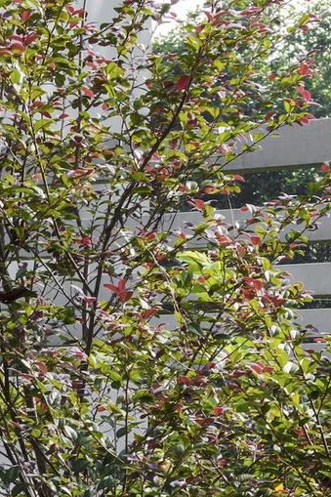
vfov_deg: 11.0
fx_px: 2360
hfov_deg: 7.3
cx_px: -568
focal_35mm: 171
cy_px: 973
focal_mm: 29
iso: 250
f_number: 9
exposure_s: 1/160
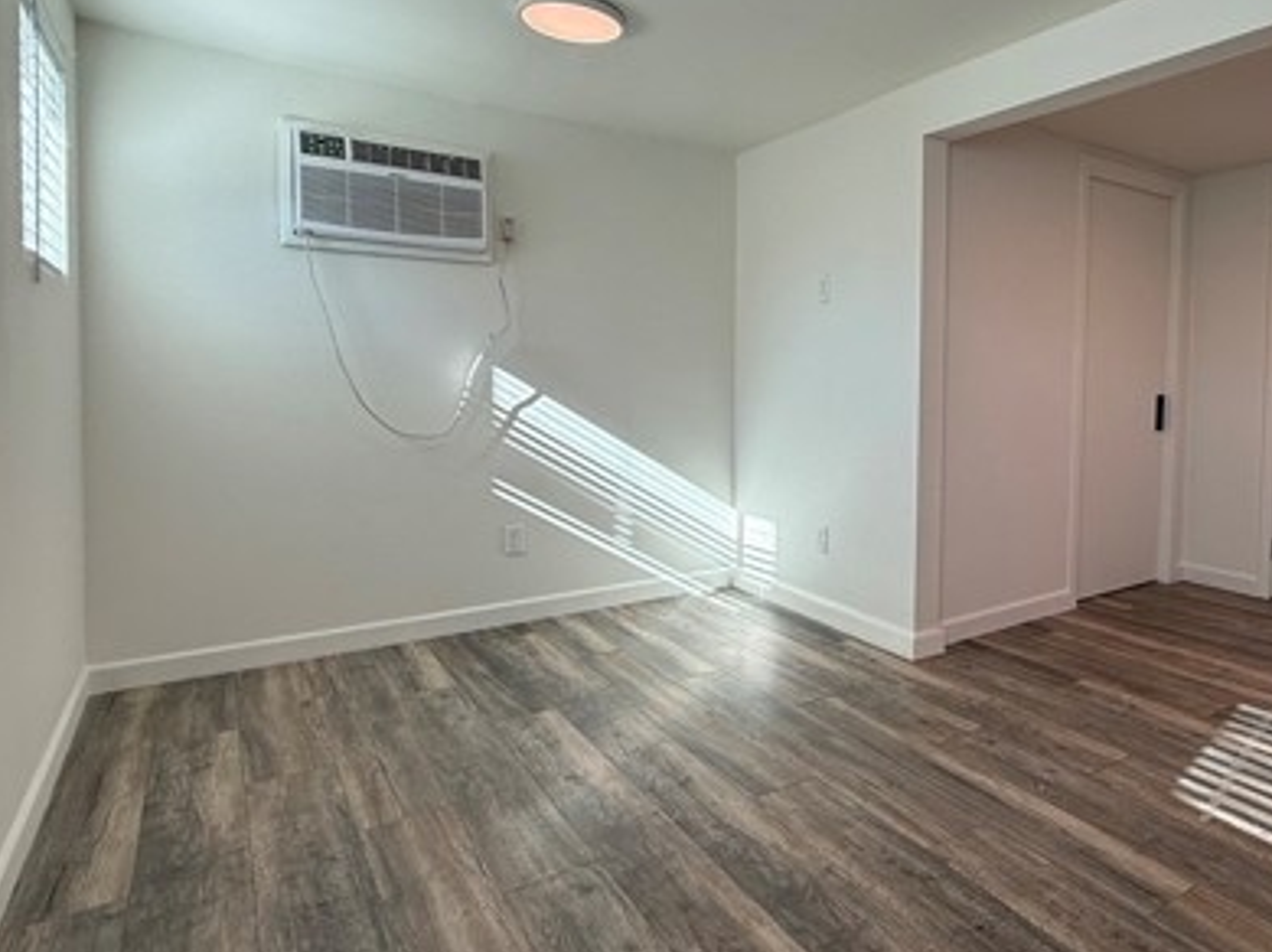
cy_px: 404
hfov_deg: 70.7
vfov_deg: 58.6
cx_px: 897
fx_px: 845
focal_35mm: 23
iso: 64
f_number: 2.2
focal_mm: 2.22
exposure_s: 1/134
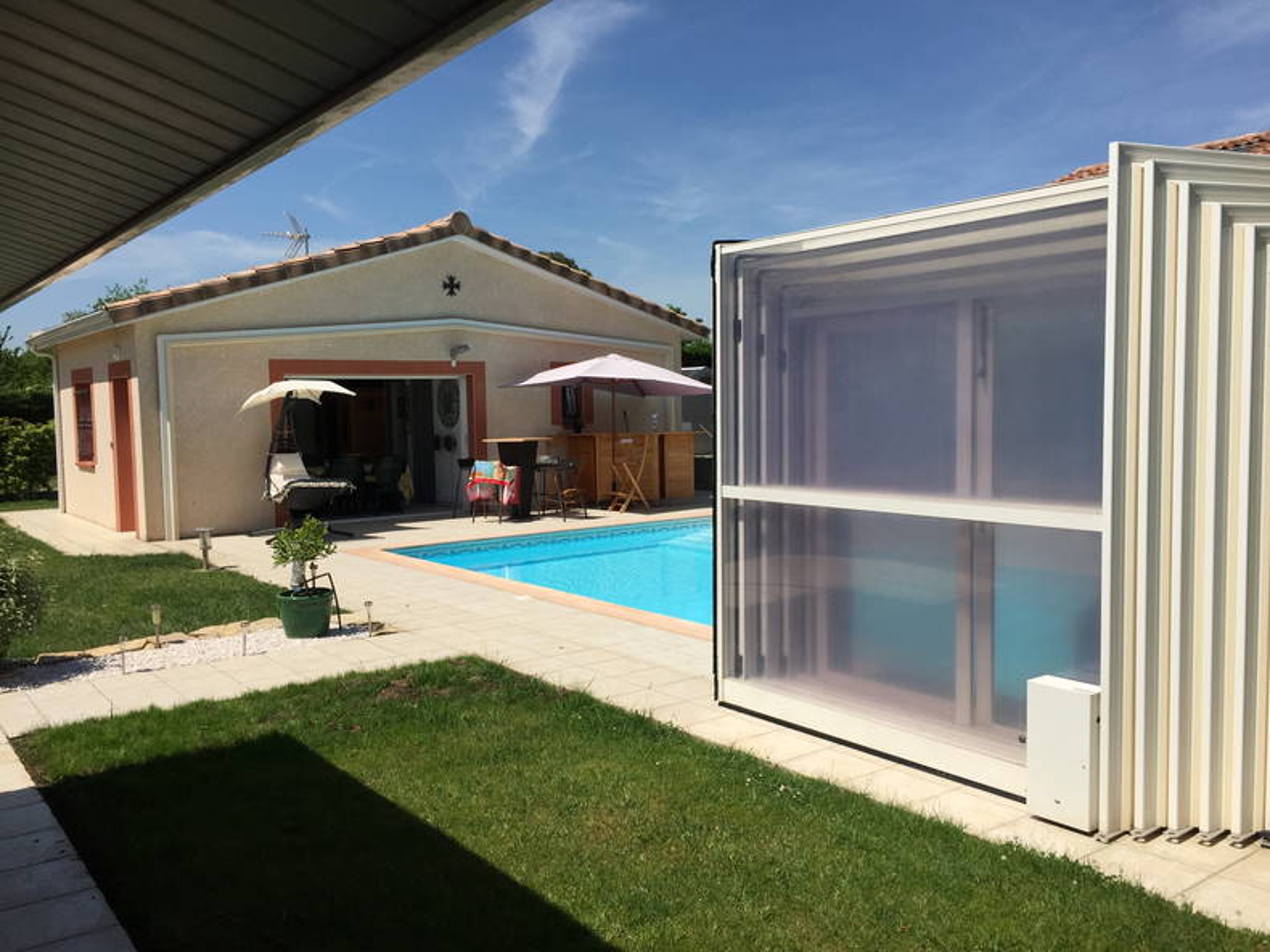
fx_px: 1064
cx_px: 635
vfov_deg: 48.2
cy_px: 476
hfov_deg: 61.7
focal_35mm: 29
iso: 32
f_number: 2.2
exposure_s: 1/3968
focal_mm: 4.15
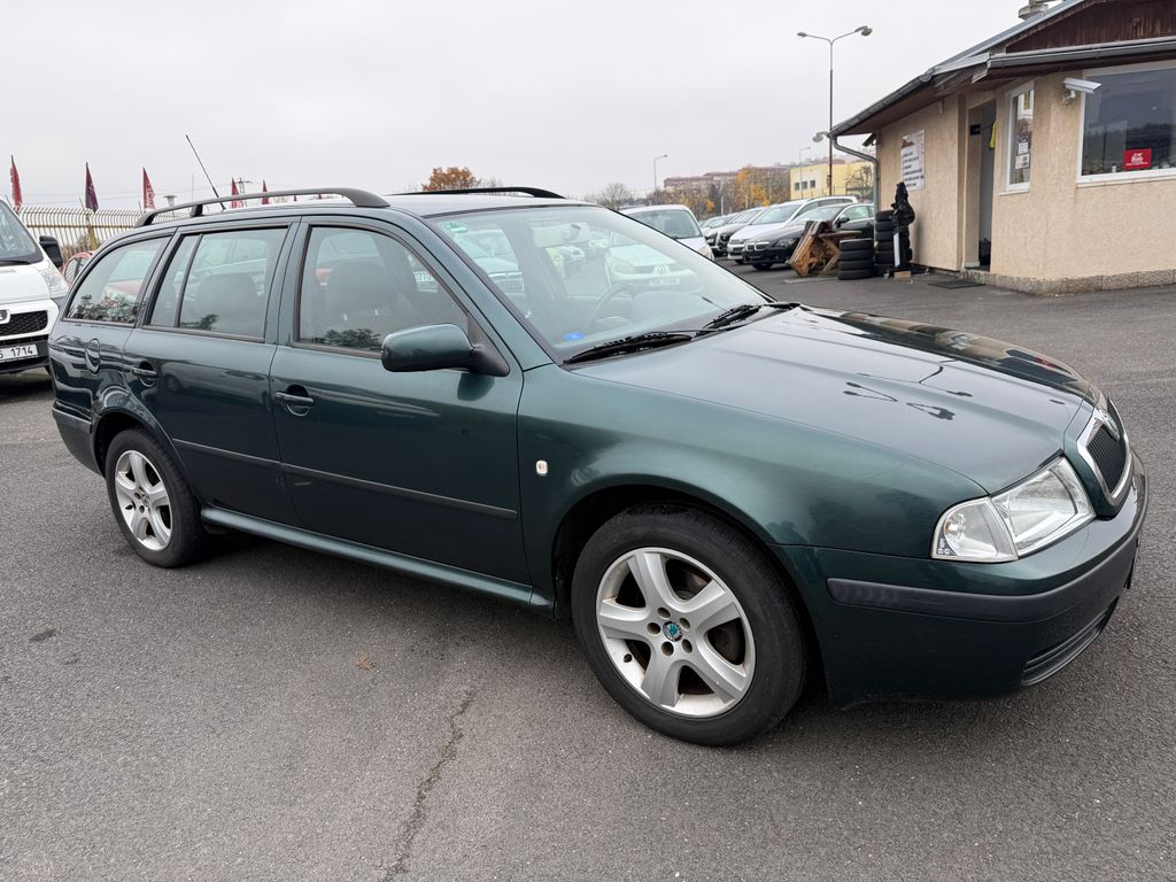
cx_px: 588
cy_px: 441
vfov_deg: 56.8
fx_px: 815
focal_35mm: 24
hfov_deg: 71.6
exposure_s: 1/888
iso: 80
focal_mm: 6.76
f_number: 1.78
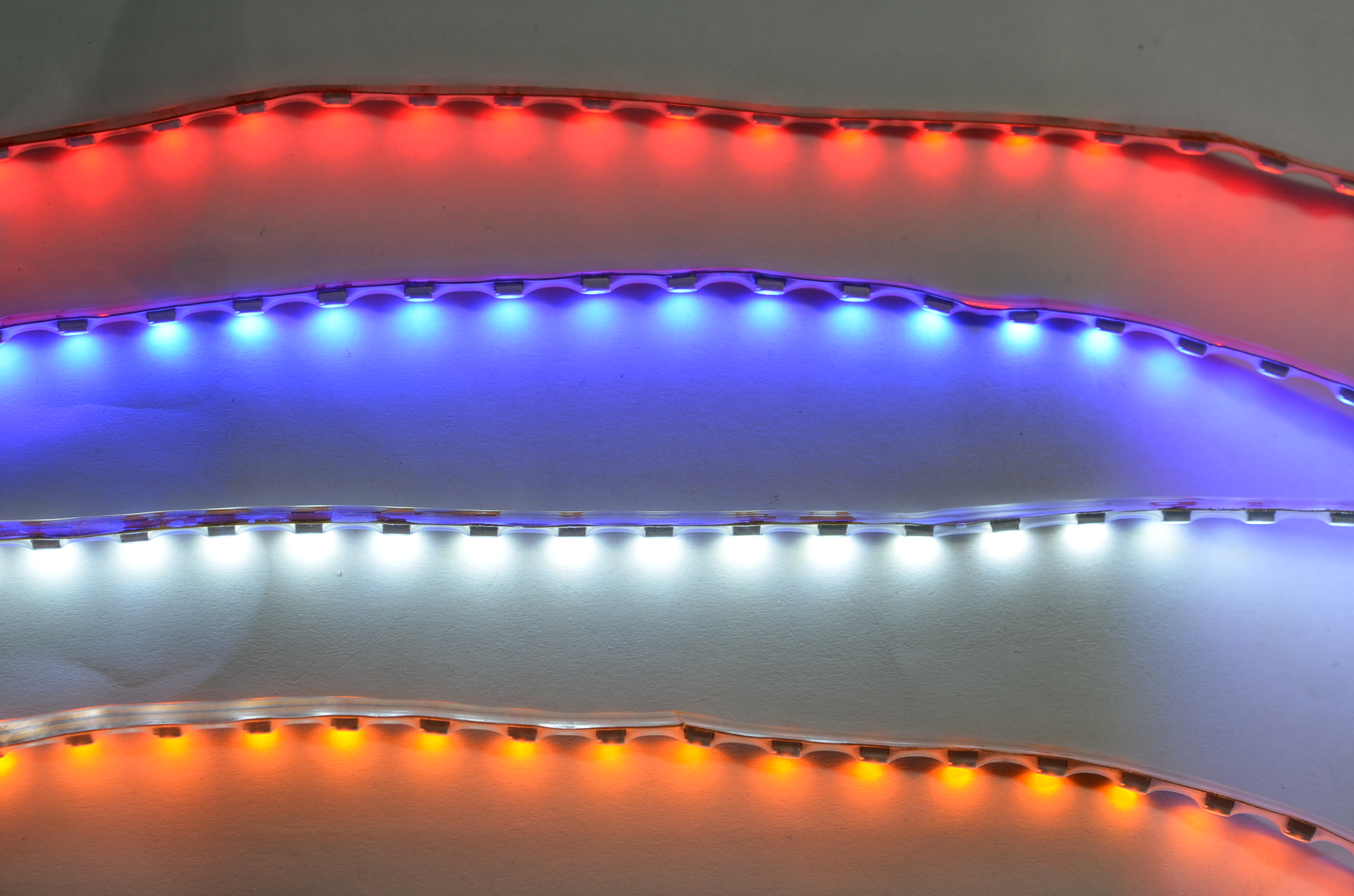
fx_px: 3378
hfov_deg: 22.7
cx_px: 677
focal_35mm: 90
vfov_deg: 15.1
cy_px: 448
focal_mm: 60
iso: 280
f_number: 5.6
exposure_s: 1/500
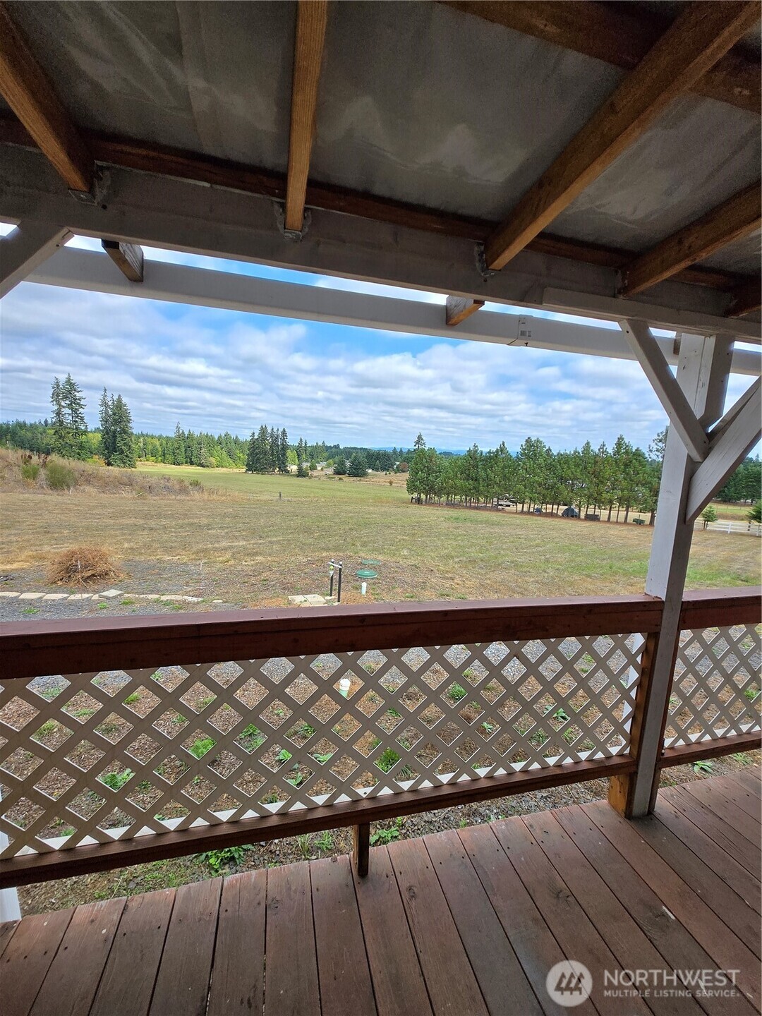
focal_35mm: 13
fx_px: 382
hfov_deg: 89.9
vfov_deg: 106.2
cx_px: 381
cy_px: 508
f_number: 2.2
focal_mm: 1.7
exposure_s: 1/661
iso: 25
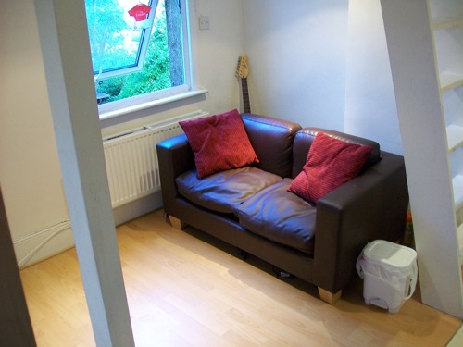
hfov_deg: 51.4
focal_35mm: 36
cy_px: 174
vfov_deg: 39.7
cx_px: 232
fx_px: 482
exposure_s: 1/15
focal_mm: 6
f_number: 2.7
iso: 160
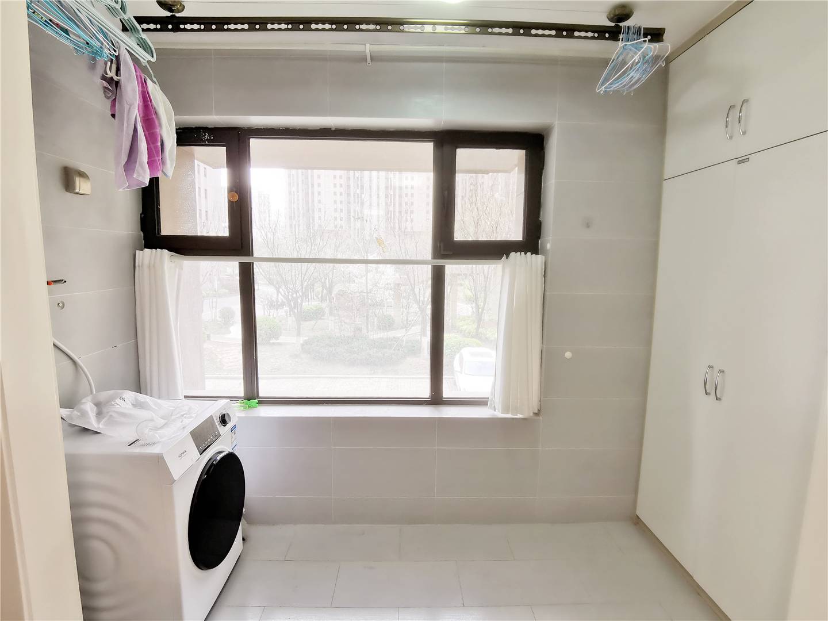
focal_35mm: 17
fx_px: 407
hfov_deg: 91.0
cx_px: 414
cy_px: 310
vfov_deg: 74.7
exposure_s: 1/100
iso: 100
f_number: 2.2
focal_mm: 2.26
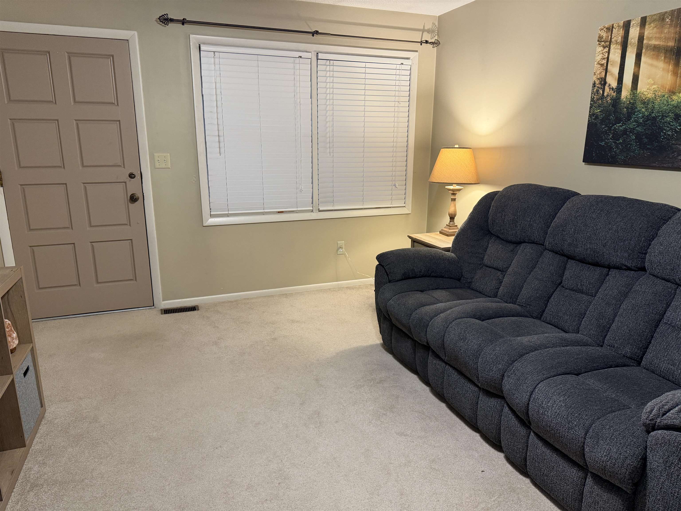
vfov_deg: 56.8
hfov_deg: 71.6
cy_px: 256
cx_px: 340
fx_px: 472
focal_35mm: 24
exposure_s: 1/60
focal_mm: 6.76
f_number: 1.78
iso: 320
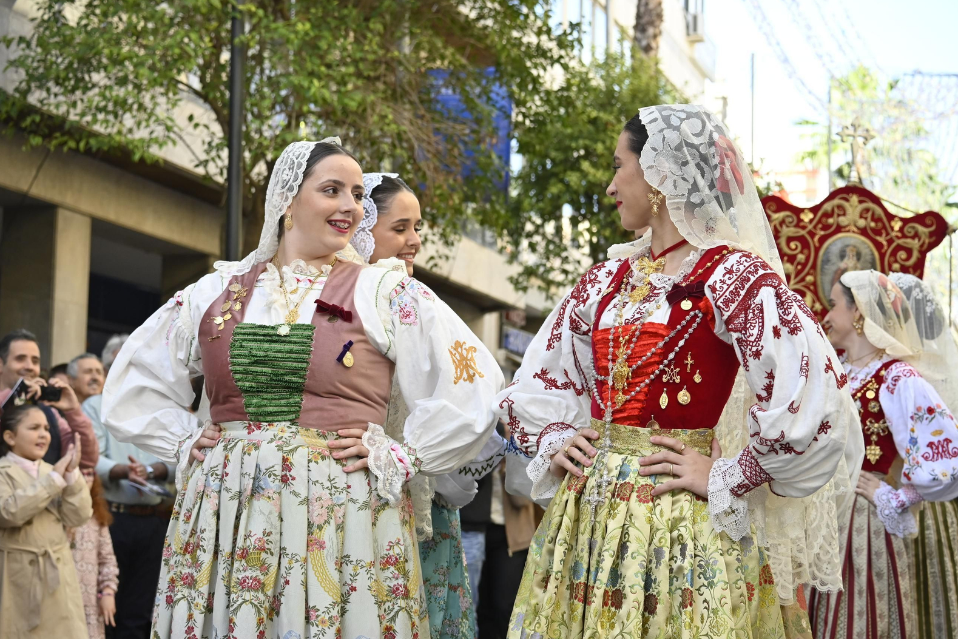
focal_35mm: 79
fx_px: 2102
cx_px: 484
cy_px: 320
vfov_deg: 17.3
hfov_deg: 25.7
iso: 500
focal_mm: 52
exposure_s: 1/400
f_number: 5.6
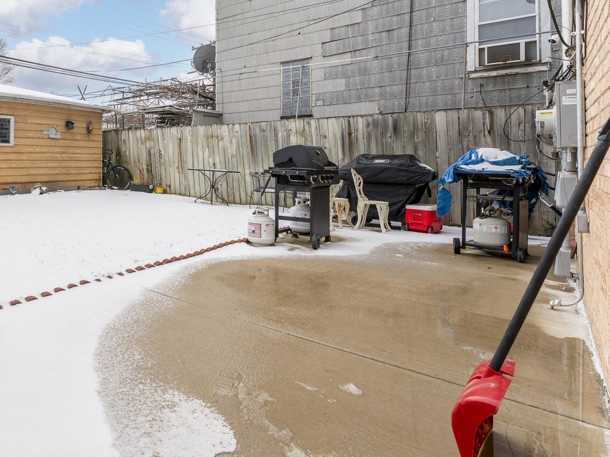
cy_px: 151
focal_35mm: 23
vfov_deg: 57.5
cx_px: 97
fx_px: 405
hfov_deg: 65.1
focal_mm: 14
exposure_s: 1/200
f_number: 9
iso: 200
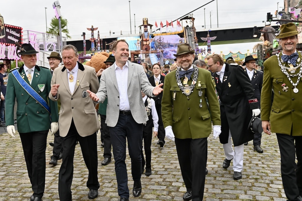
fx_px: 336
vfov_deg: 33.4
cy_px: 100
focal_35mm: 40
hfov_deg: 48.5
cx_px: 151
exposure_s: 1/125
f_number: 3.2
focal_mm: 40
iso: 100
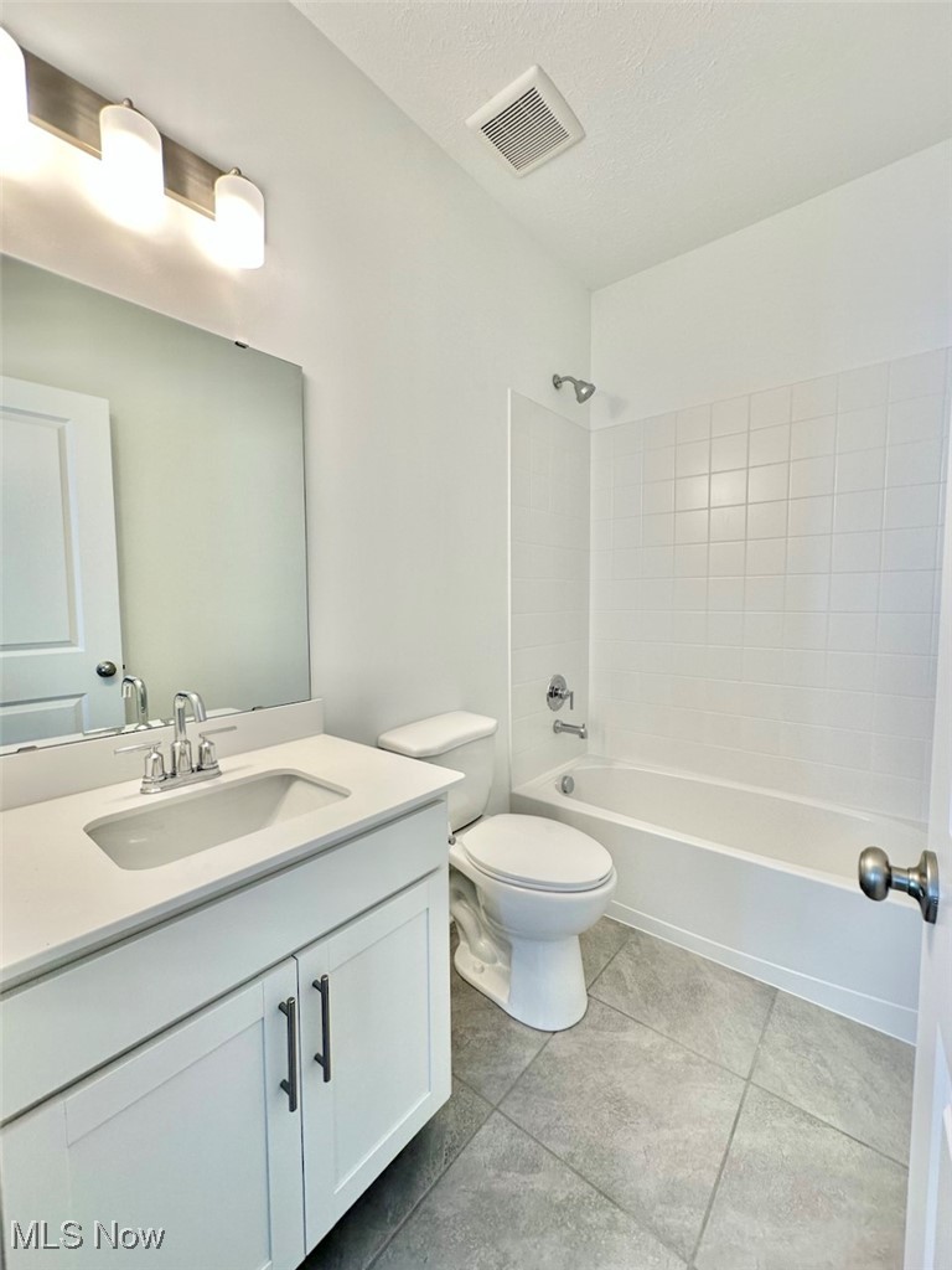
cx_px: 476
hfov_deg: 85.7
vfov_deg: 102.1
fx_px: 513
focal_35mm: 14
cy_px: 635
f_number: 2.2
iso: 80
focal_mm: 2.22
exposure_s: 1/120
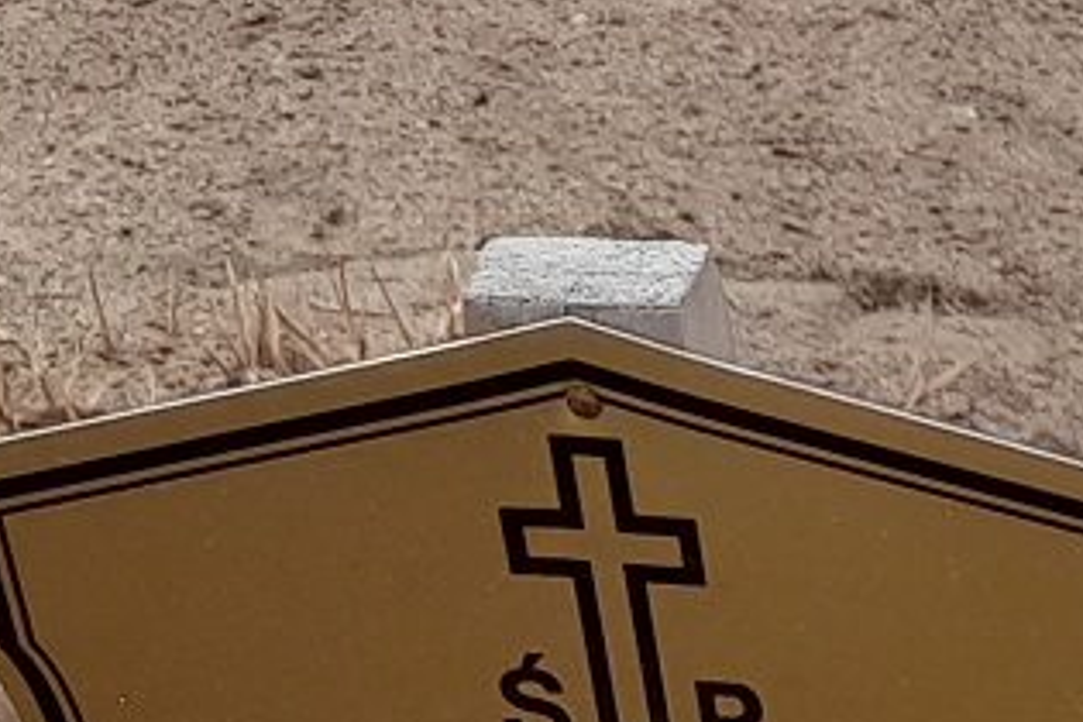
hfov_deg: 10.7
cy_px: 1949
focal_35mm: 165
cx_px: 2565
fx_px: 4963
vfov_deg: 7.6
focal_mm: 4.6
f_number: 2
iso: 20
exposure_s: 1/488
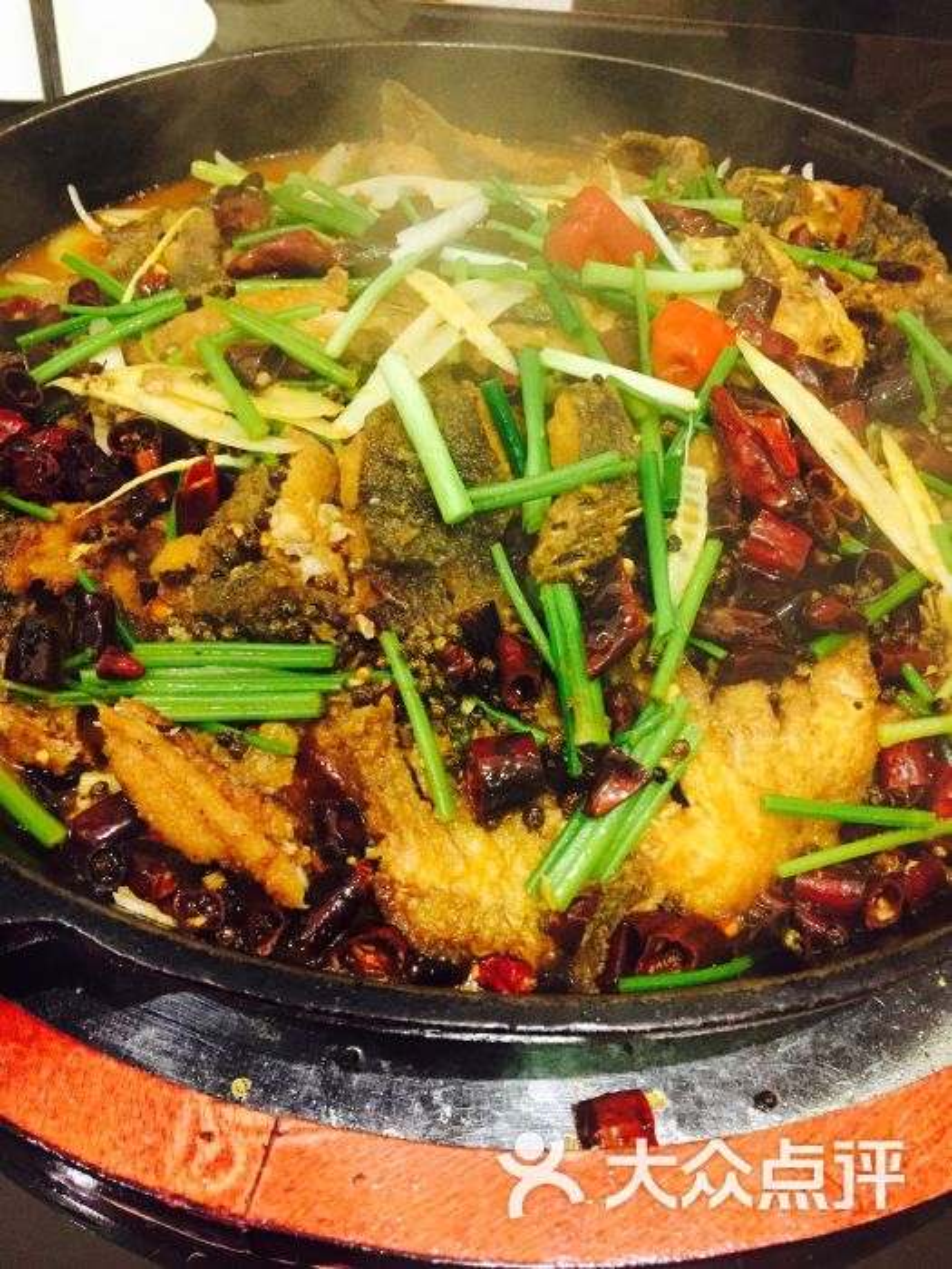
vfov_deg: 61.7
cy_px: 634
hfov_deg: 48.2
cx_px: 476
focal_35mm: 29
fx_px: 1063
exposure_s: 1/25
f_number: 2.2
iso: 250
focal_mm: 4.15
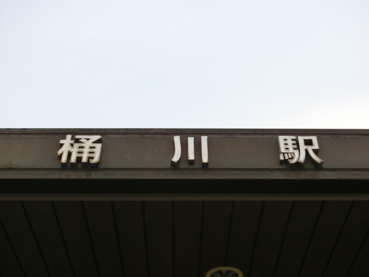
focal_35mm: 52
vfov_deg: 28.0
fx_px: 554
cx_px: 184
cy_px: 138
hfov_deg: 36.8
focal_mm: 9.3
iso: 400
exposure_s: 1/100
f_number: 4.7
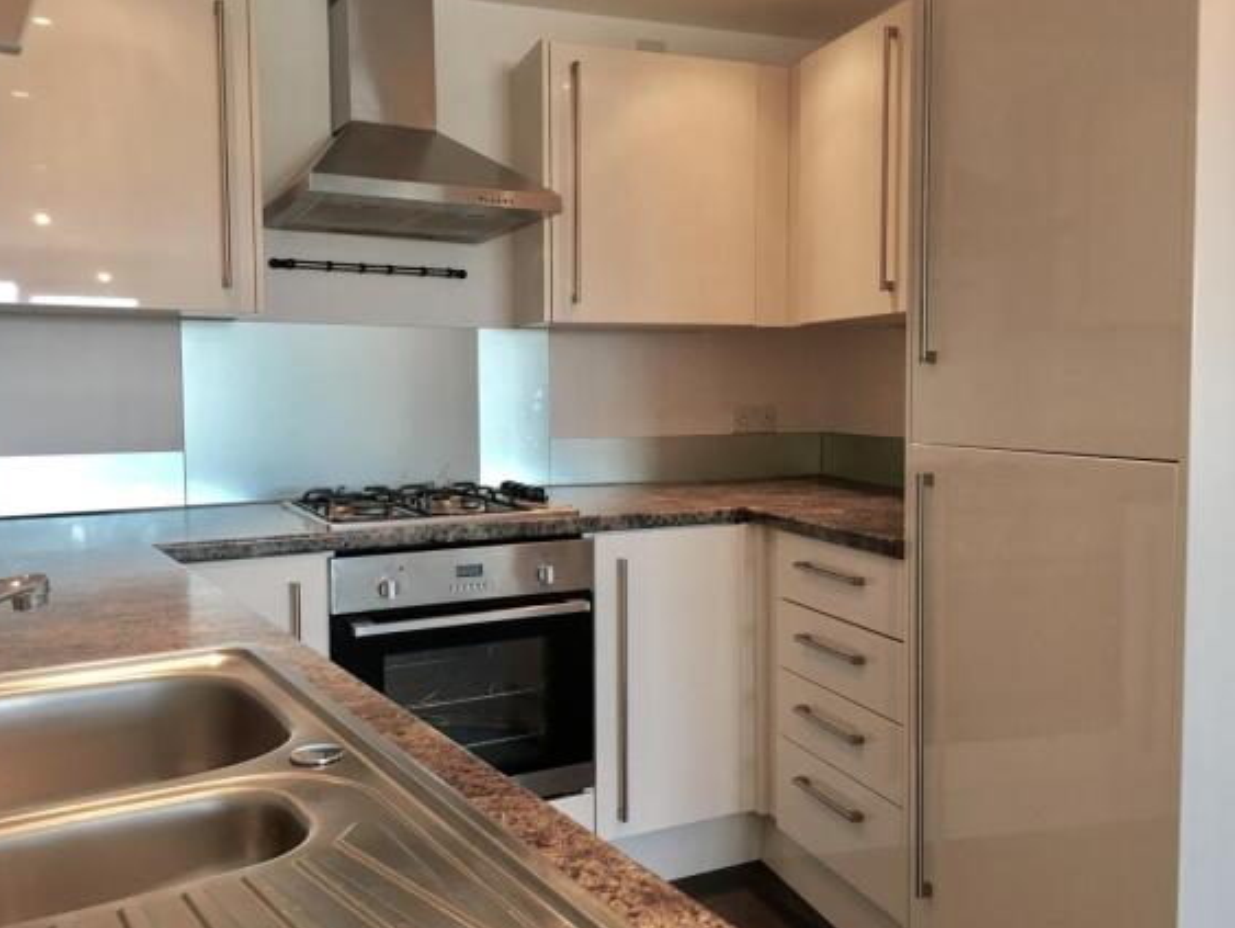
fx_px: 1071
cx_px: 615
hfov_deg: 59.9
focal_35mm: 30
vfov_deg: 46.8
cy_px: 460
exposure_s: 1/33
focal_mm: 4.15
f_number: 2.2
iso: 40
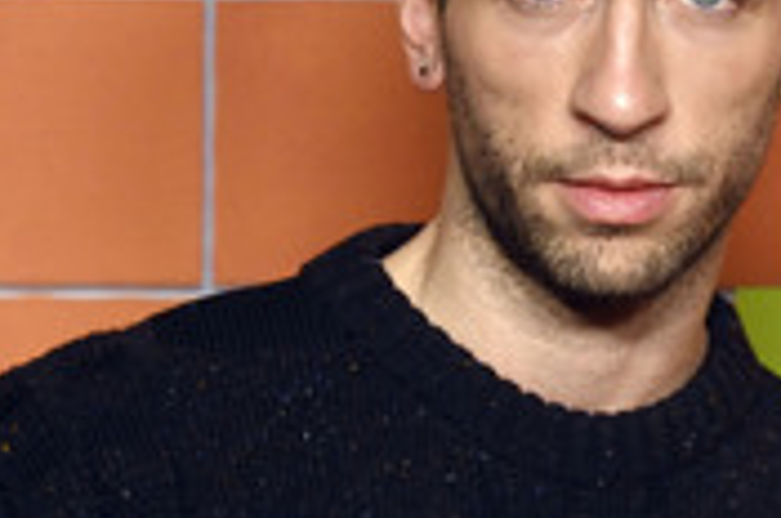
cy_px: 228
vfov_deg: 5.1
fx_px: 5868
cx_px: 989
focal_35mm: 271
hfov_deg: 7.5
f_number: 6.3
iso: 4000
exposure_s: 1/500
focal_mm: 105
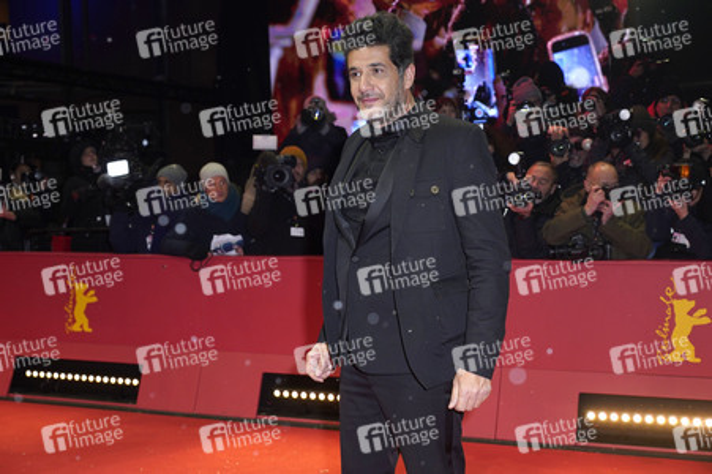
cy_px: 237
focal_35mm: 53
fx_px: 1047
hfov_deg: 37.5
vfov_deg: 25.5
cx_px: 356
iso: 640
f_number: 5.6
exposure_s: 1/160
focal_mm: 53
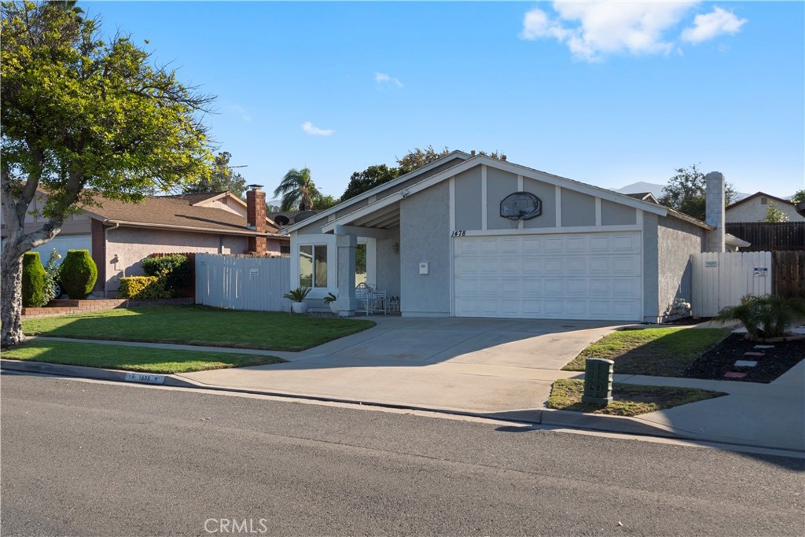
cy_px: 268
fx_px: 783
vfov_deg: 37.9
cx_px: 402
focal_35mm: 35
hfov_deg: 54.4
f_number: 22
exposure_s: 1/1.67
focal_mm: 35
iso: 40
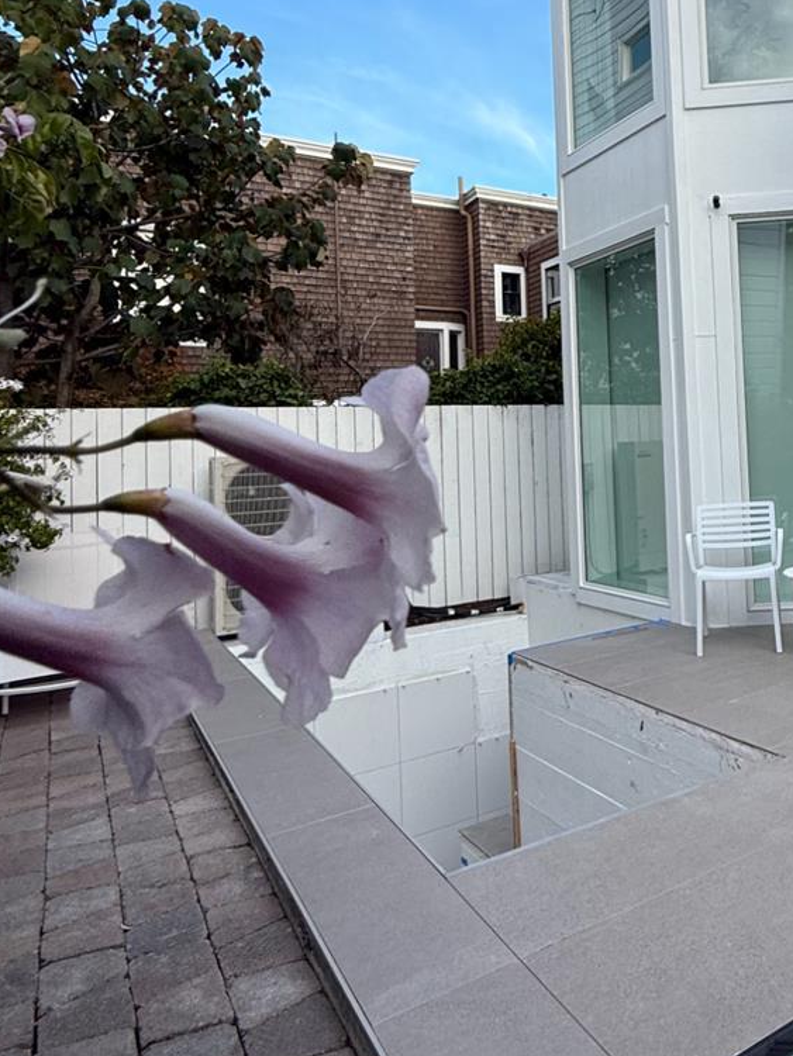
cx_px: 756
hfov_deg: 44.0
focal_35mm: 28
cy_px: 413
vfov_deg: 62.8
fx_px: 855
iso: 50
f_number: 2.2
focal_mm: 2.22
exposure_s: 1/427
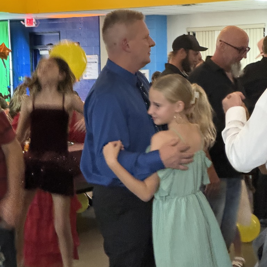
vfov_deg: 19.1
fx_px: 794
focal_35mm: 91
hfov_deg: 19.1
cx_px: 134
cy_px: 163
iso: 1600
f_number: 2.8
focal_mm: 9
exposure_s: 1/24
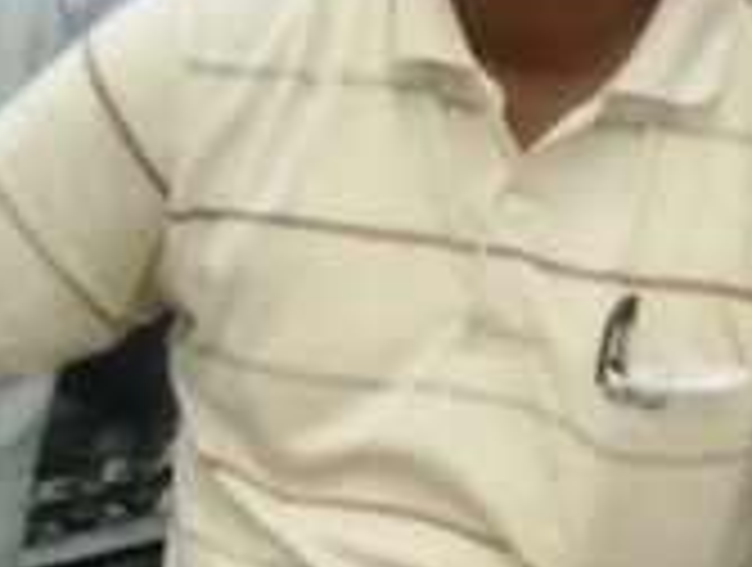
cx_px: 1207
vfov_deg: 5.5
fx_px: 5595
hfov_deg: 7.5
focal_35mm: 257
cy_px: -1138
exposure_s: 1/50
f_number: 4.1
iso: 400
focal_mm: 7.4
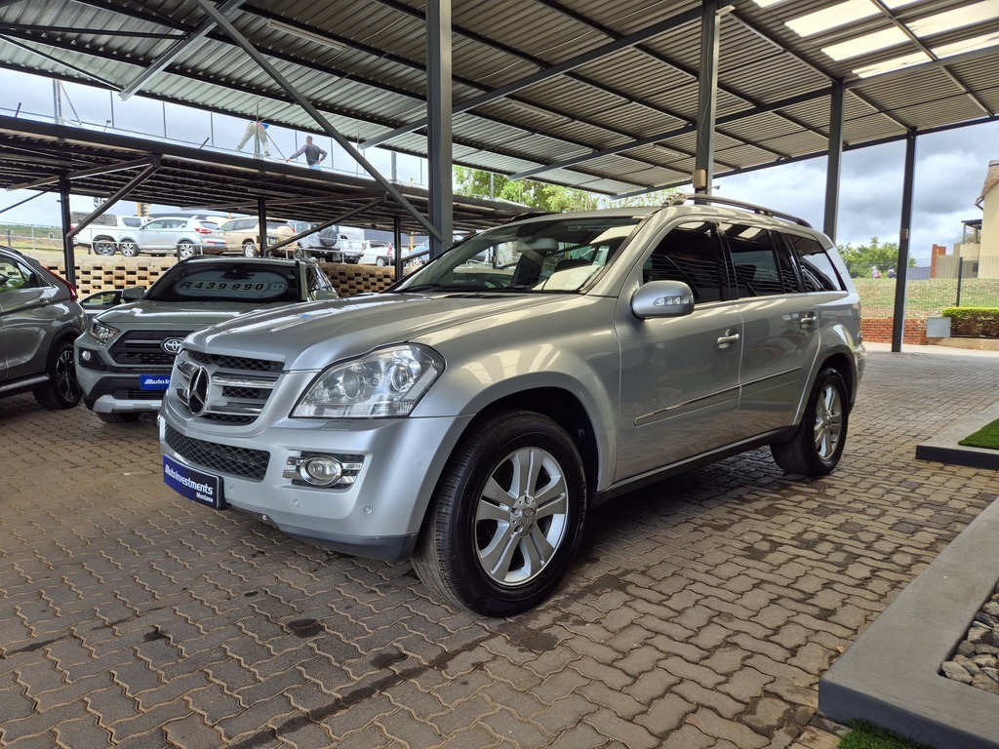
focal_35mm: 23
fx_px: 664
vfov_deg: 58.9
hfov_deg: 73.9
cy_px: 374
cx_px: 500
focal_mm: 5.4
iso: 25
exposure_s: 1/680
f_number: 1.8
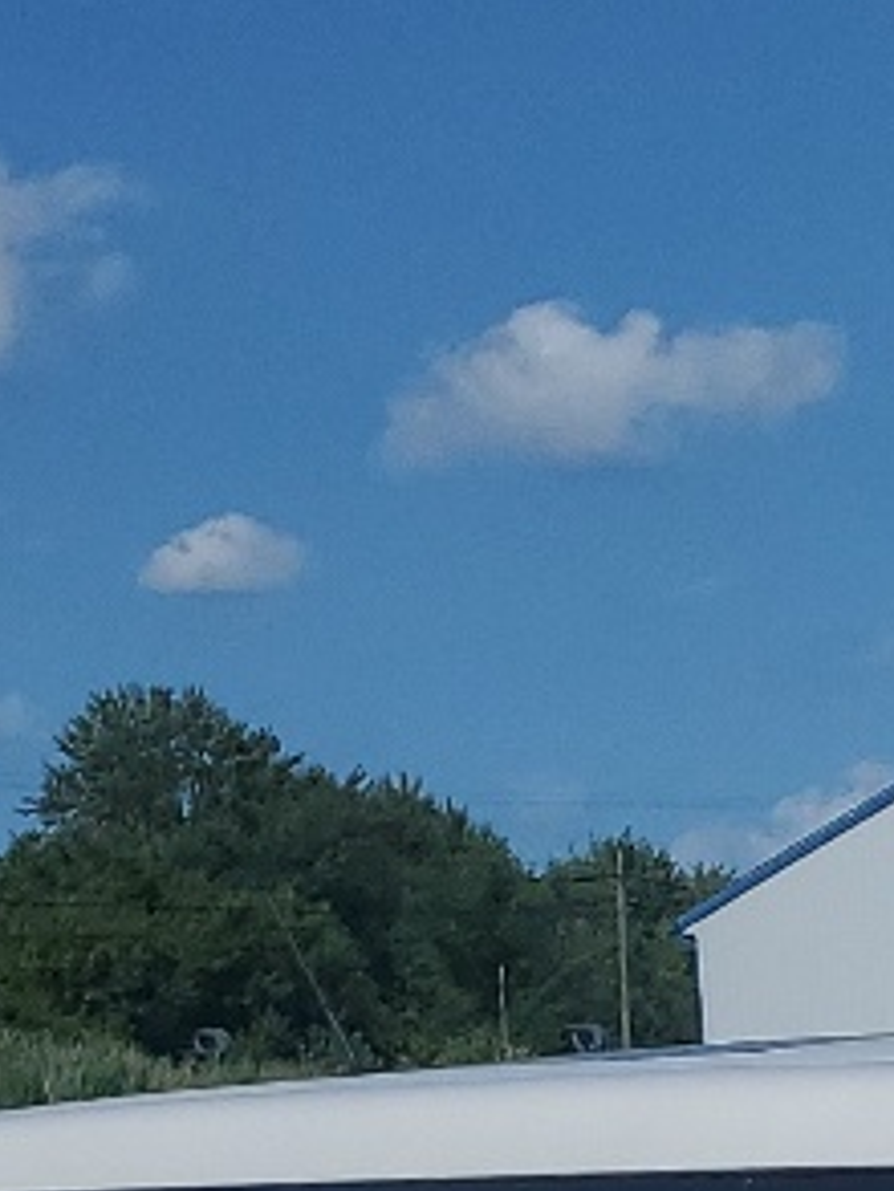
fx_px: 4886
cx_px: 2207
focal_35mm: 142
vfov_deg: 12.4
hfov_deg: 9.3
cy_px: 2321
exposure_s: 1/10000
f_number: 1.5
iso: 50
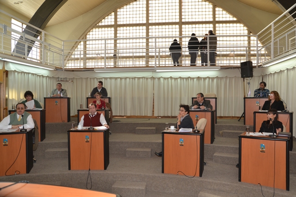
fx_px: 210
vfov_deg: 50.4
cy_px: 98
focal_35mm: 26
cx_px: 148
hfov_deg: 70.4
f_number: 5.6
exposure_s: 1/125
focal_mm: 17
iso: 200
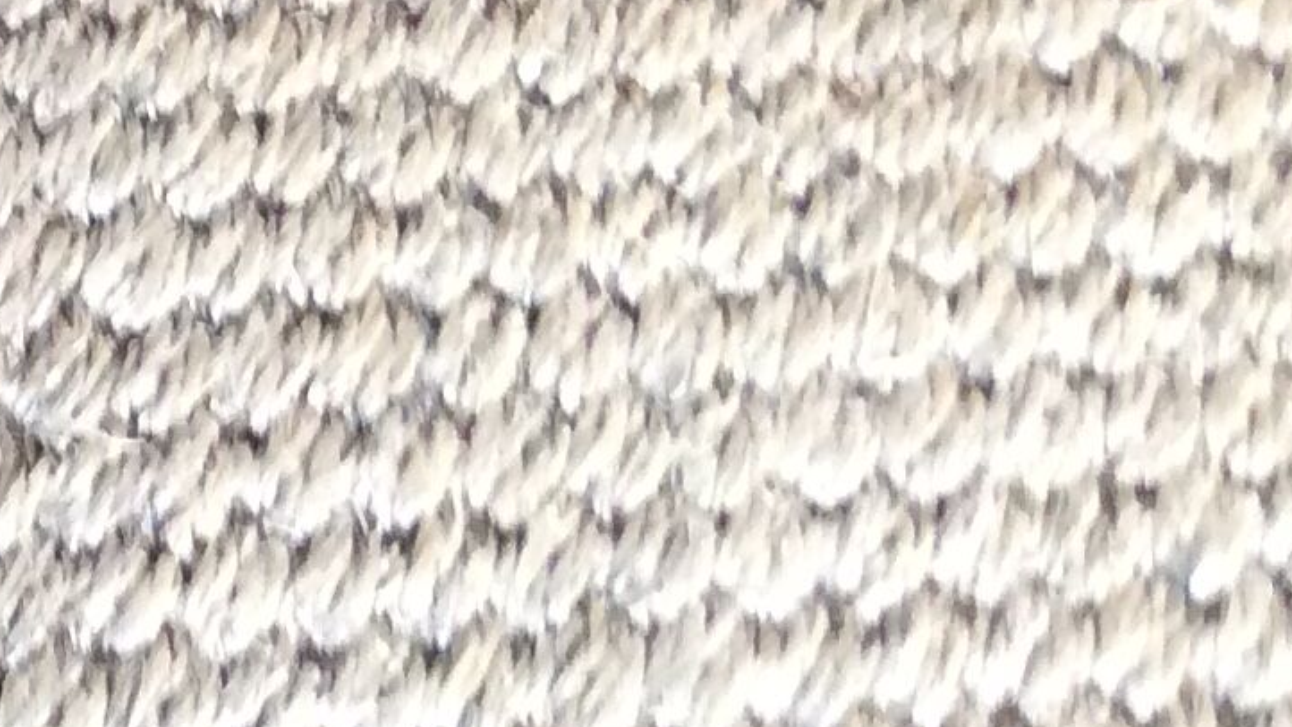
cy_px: -867
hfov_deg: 15.6
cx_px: -743
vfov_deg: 9.0
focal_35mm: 125
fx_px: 4282
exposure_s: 1/25
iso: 160
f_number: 2.4
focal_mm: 3.3
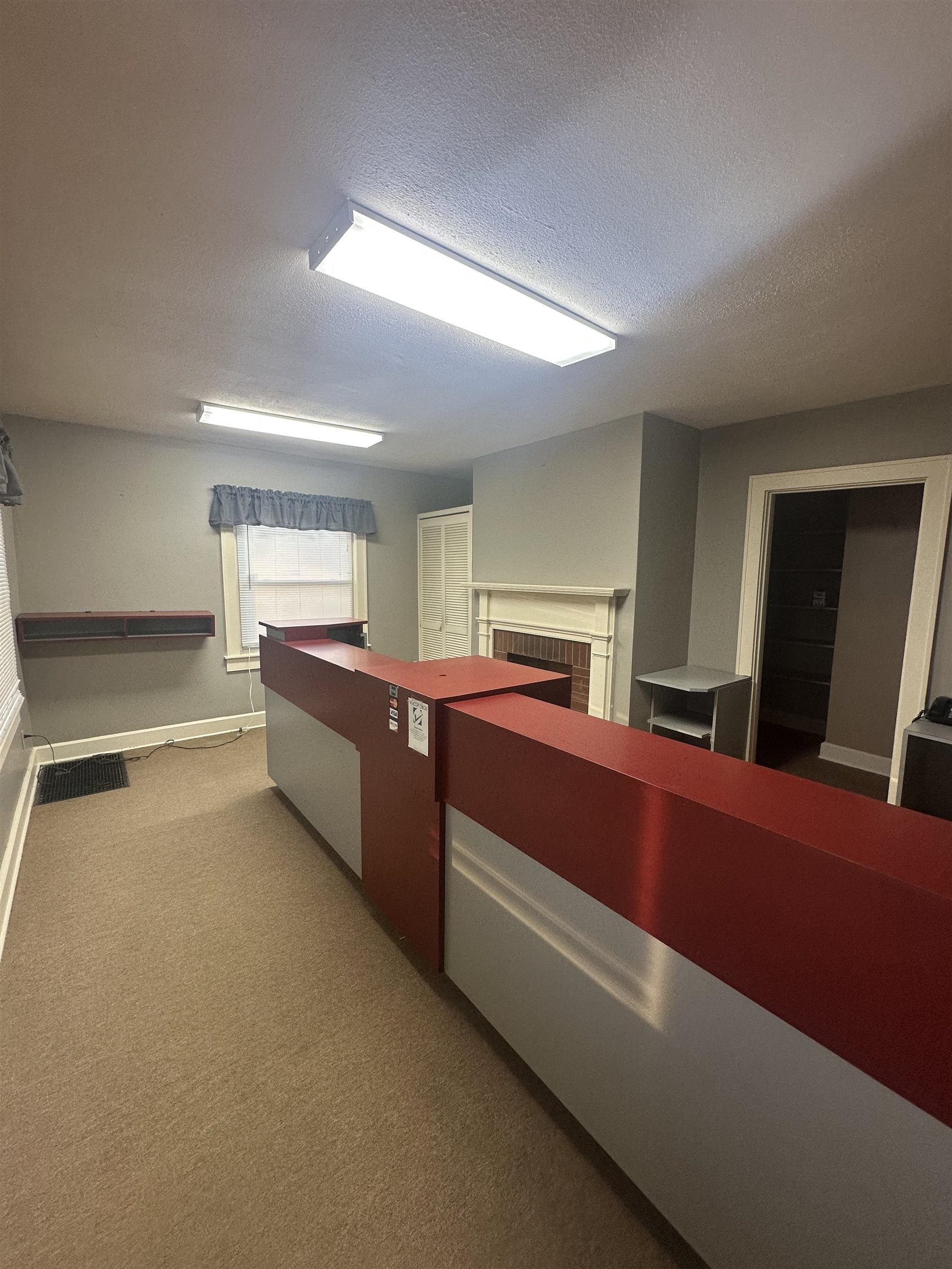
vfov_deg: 102.1
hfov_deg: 85.7
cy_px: 634
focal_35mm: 14
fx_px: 513
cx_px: 476
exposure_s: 1/120
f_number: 2.2
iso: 125
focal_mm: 2.22
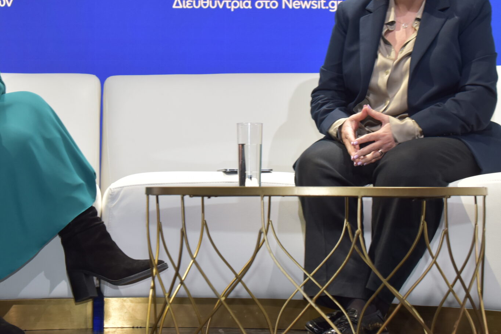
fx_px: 1308
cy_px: 116
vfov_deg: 14.5
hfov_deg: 21.7
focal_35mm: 94
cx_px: 212
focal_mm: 50
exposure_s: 1/60
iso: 640
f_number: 6.3
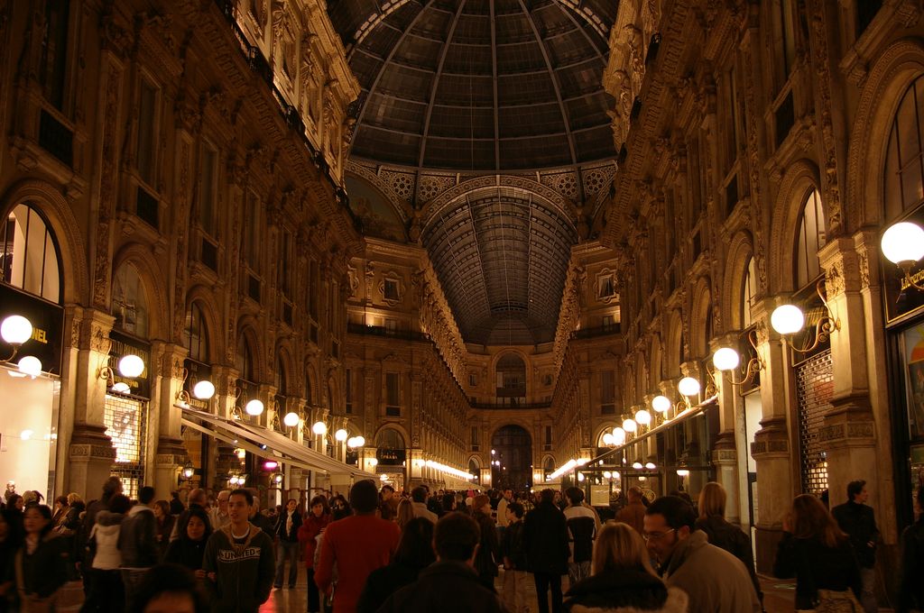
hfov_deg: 49.6
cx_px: 462
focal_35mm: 39
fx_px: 1000
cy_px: 306
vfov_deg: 34.1
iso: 400
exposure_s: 1/20
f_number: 4
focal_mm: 26
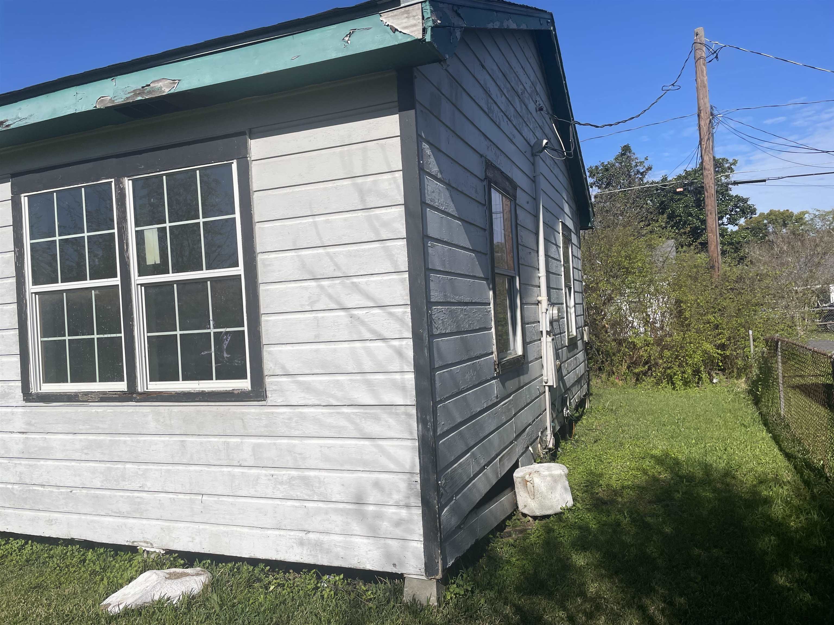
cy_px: 312
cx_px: 417
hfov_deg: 67.3
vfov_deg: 53.1
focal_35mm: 26
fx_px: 626
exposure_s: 1/7299
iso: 32
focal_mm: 4.2
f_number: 1.6
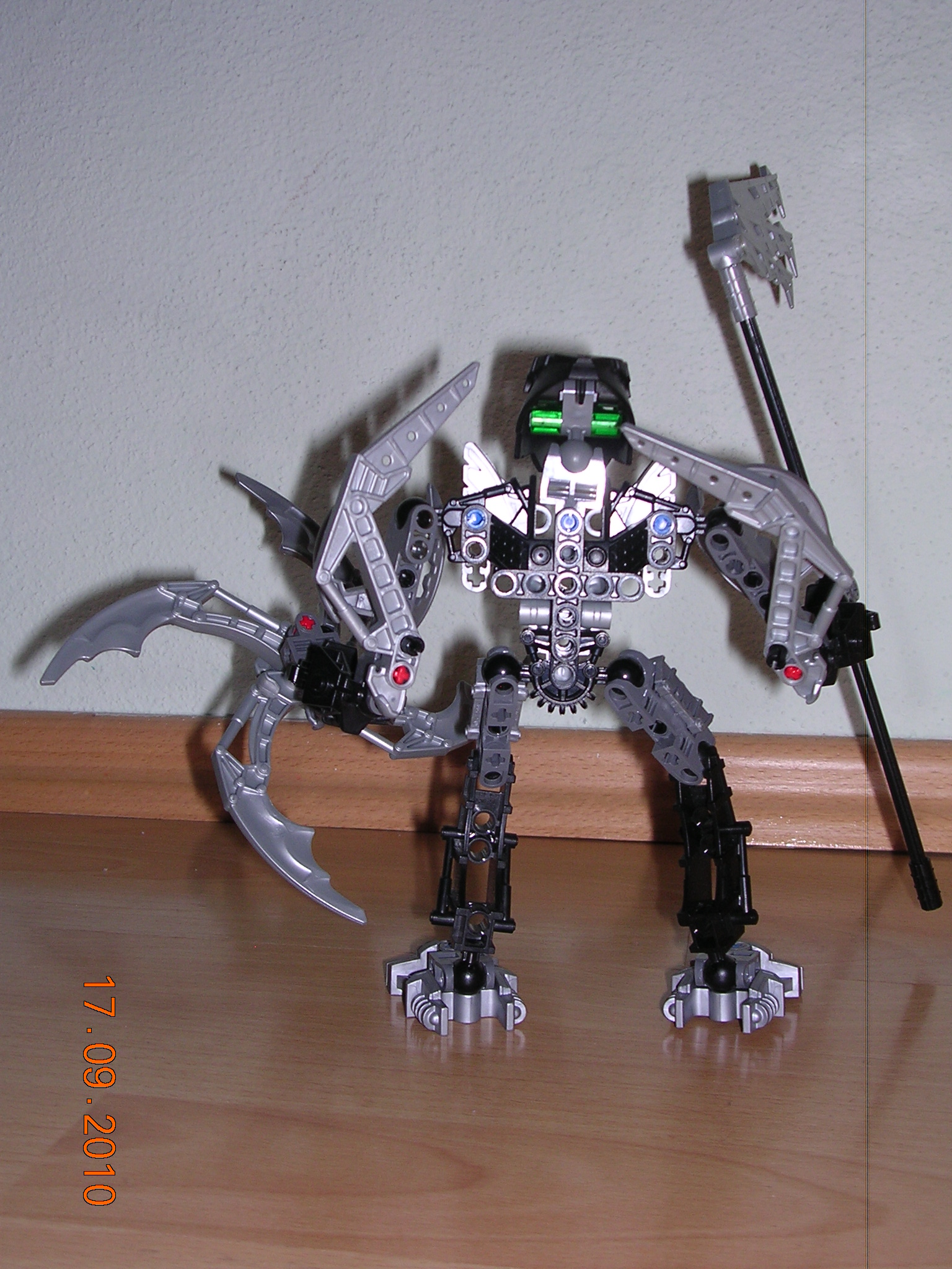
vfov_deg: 41.2
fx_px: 1687
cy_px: 634
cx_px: 476
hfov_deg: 31.5
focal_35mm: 46
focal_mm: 7.1
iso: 100
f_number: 3
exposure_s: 1/60.1
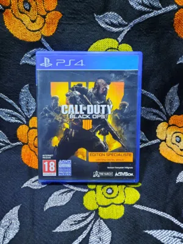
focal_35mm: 25
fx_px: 176
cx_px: 92
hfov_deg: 54.9
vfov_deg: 69.4
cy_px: 122
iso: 400
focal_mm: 4.6
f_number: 2
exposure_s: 1/25
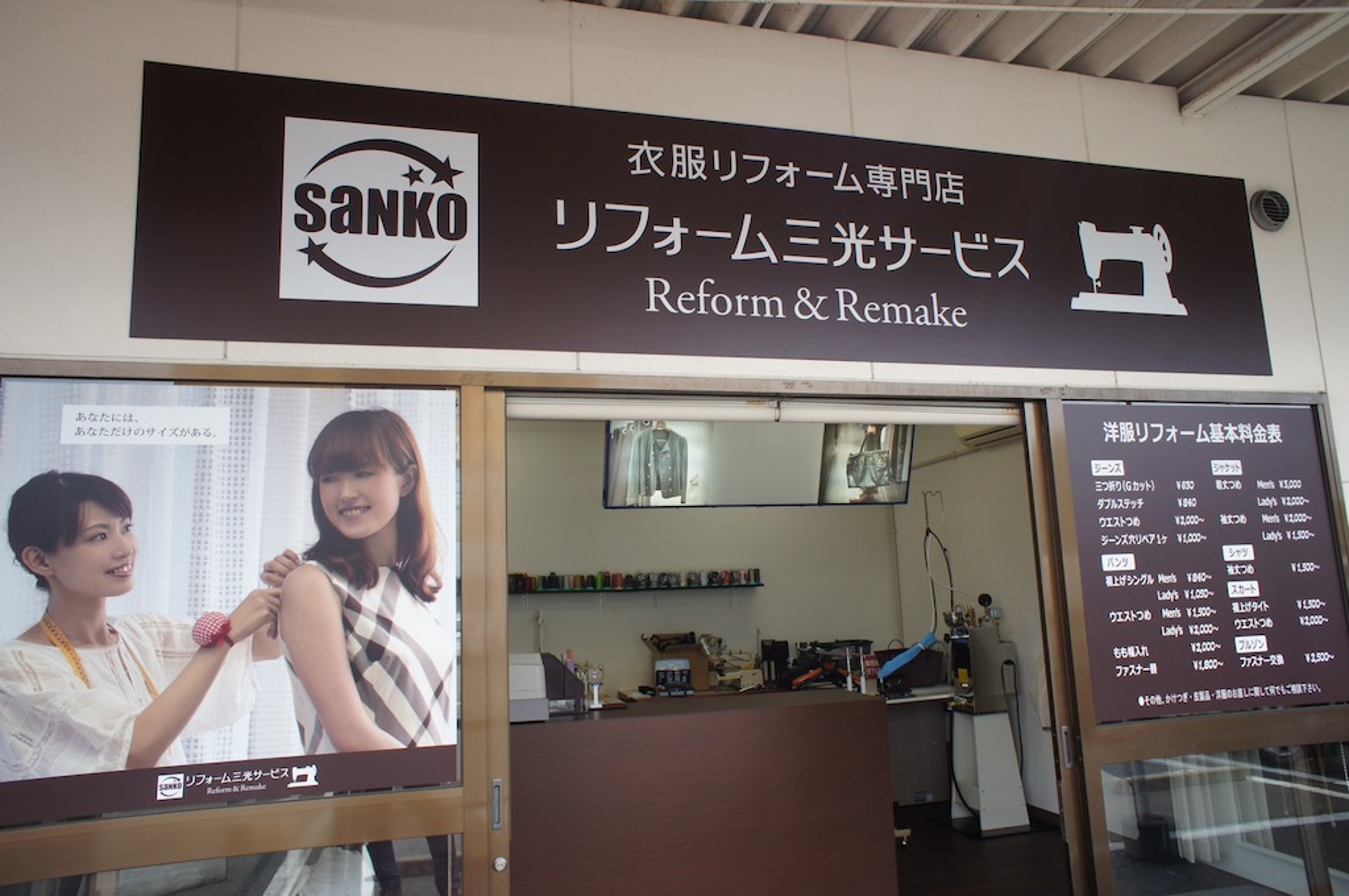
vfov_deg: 53.0
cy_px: 448
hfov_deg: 73.8
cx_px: 674
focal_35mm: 24
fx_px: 898
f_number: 6.3
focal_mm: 16
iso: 200
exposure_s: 1/160
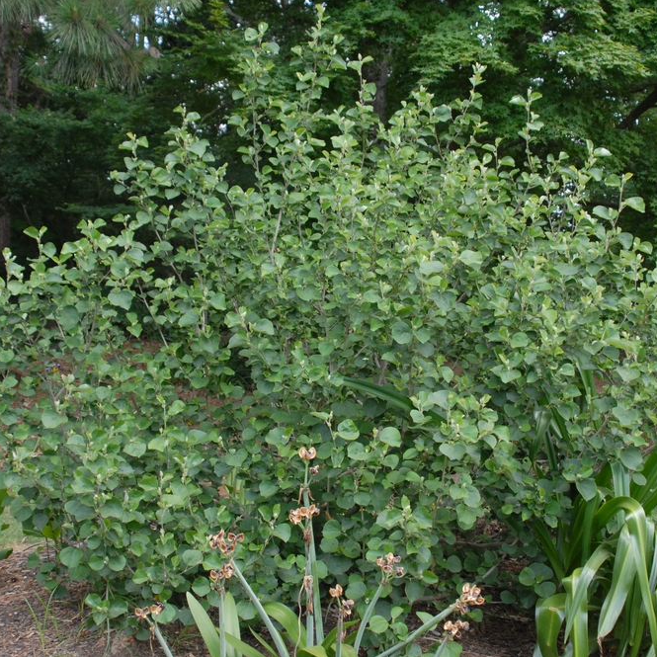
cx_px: 329
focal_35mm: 55
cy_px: 321
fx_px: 1181
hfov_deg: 31.1
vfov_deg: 31.1
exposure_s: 1/125
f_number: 5.6
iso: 400
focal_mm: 28
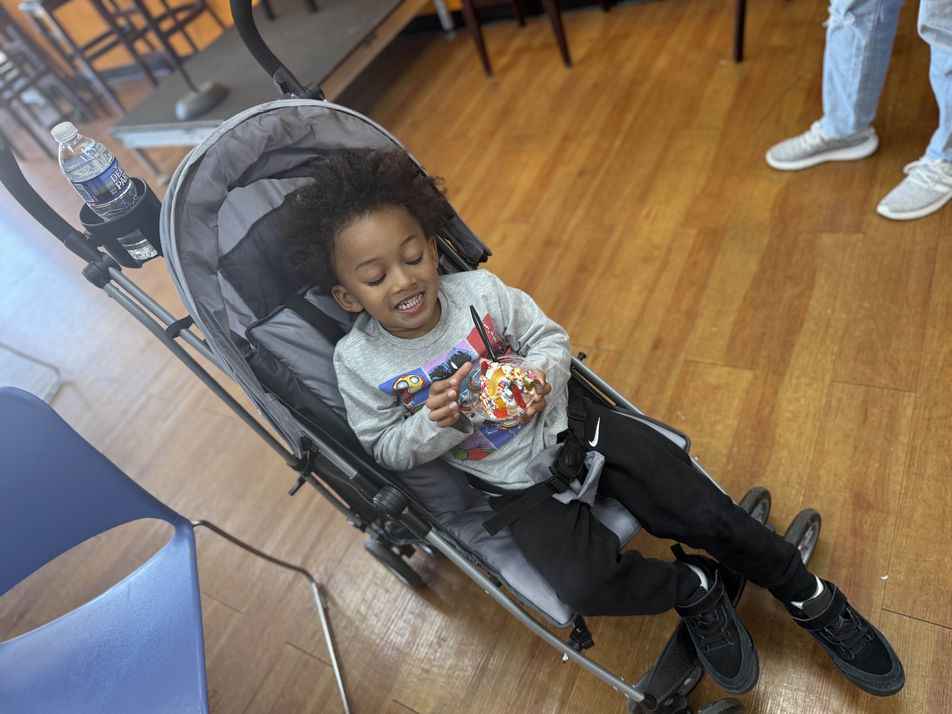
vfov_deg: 56.8
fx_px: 660
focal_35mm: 24
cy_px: 357
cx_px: 476
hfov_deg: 71.6
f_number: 1.78
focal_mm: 6.76
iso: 160
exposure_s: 1/60
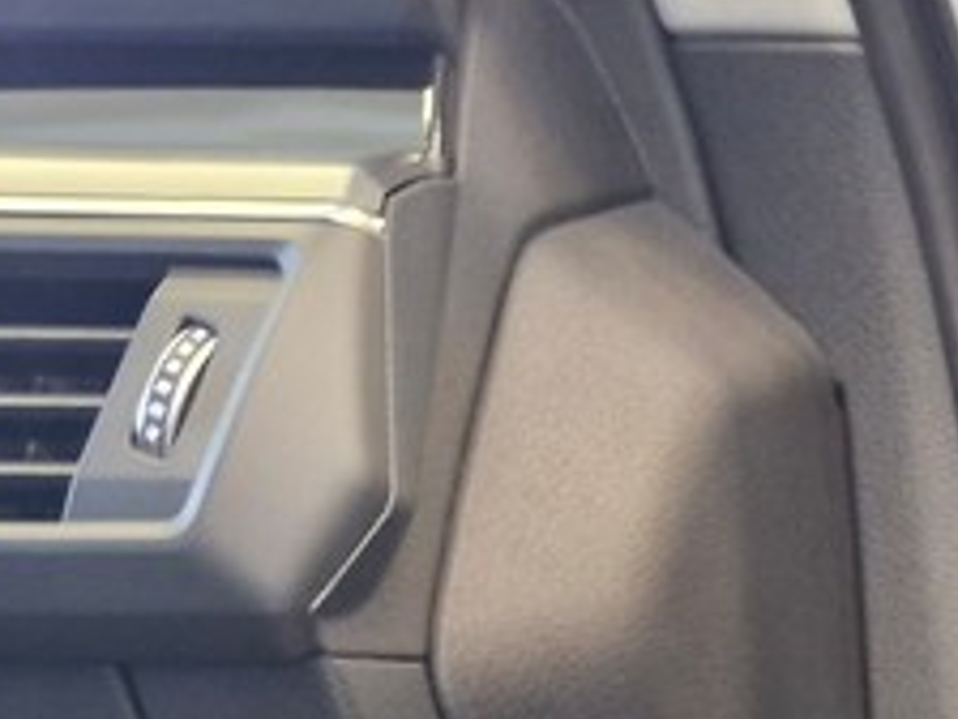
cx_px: 1422
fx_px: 2878
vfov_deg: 12.3
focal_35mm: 104
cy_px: 1524
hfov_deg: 17.1
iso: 640
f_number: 1.8
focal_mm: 5.54
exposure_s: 1/25
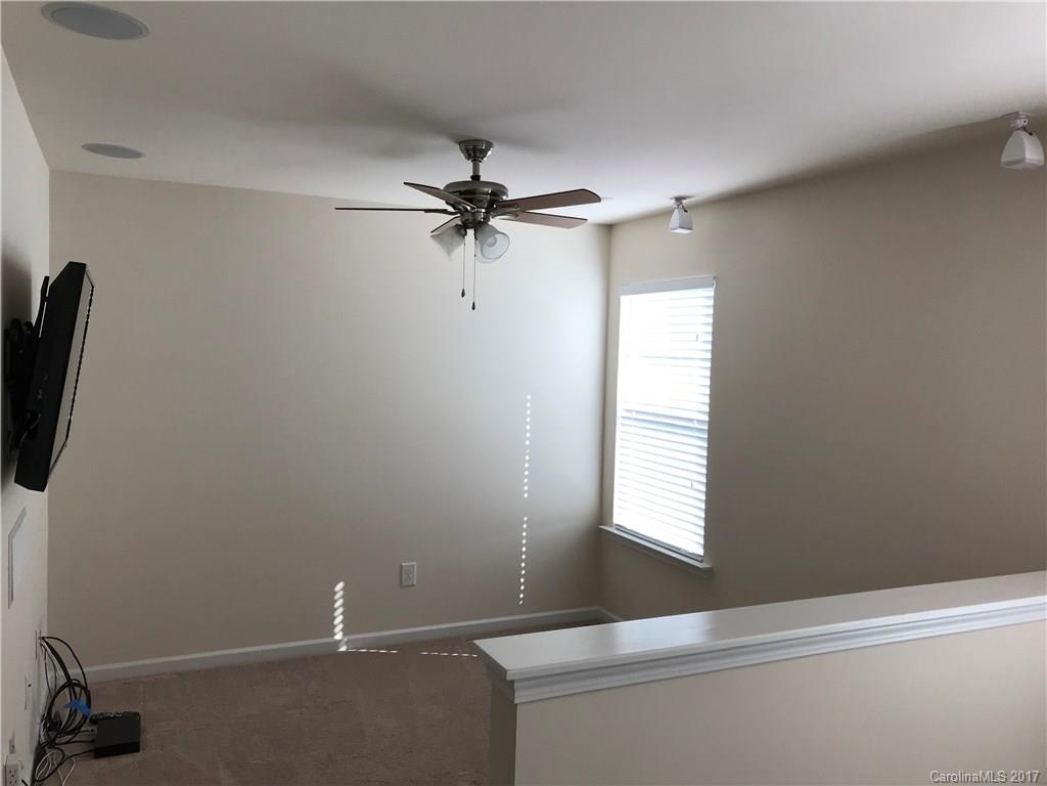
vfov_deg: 49.7
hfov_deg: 63.4
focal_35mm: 28
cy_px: 393
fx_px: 847
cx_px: 524
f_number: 1.8
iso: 25
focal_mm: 3.99
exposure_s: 1/120
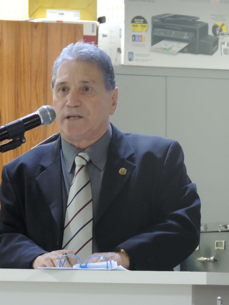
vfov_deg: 4.9
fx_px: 3538
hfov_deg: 3.7
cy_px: 153
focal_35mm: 401
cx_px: 103
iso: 800
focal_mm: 53.5
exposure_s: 1/6
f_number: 4.8
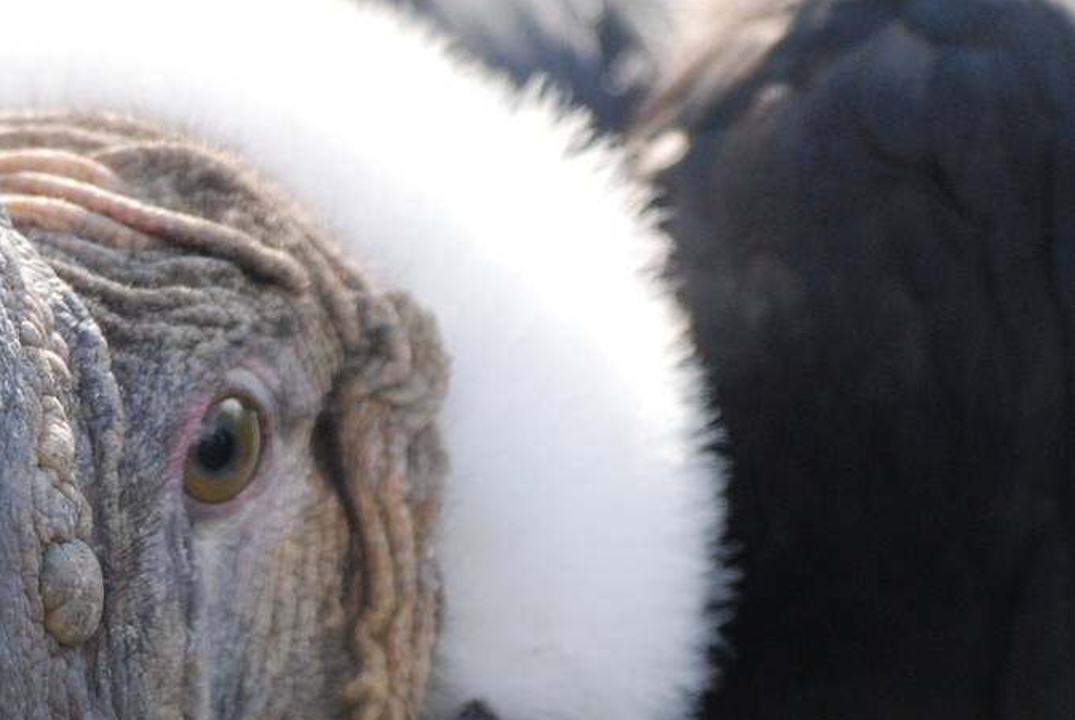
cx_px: -3
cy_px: 560
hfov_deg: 3.4
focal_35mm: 606
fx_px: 18123
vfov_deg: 2.3
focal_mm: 170
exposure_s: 1/250
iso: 400
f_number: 4.8
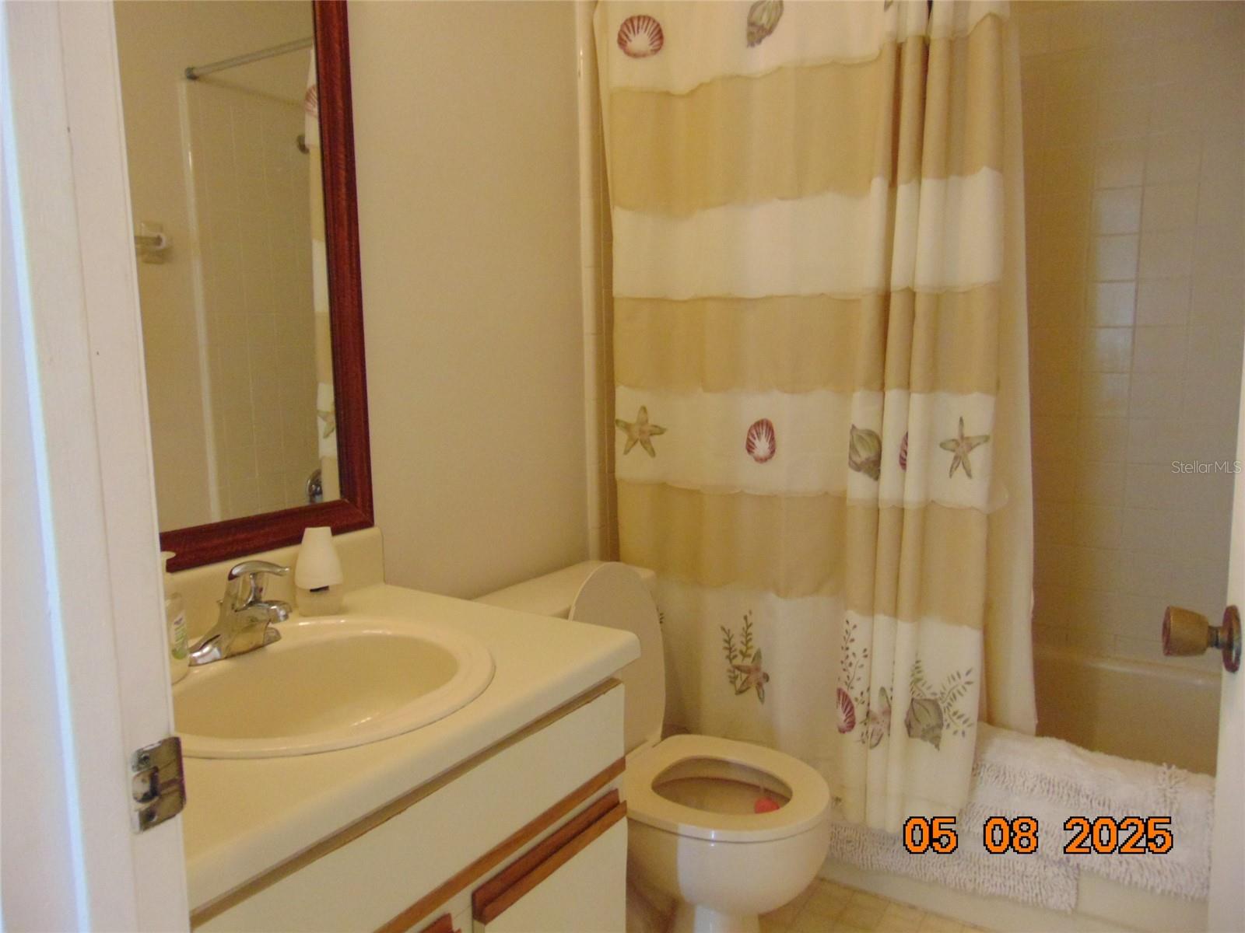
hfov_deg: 69.4
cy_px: 466
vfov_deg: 54.9
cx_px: 622
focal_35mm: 25
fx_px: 899
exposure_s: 1/30
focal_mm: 4.5
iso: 400
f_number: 3
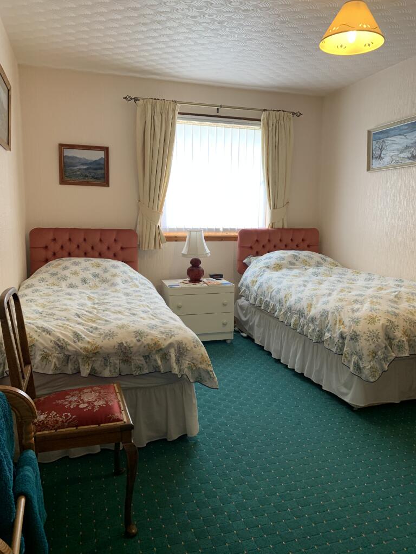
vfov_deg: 67.3
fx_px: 417
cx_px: 208
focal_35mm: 26
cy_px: 277
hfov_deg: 53.1
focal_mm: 4.25
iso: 125
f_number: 1.8
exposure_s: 1/50
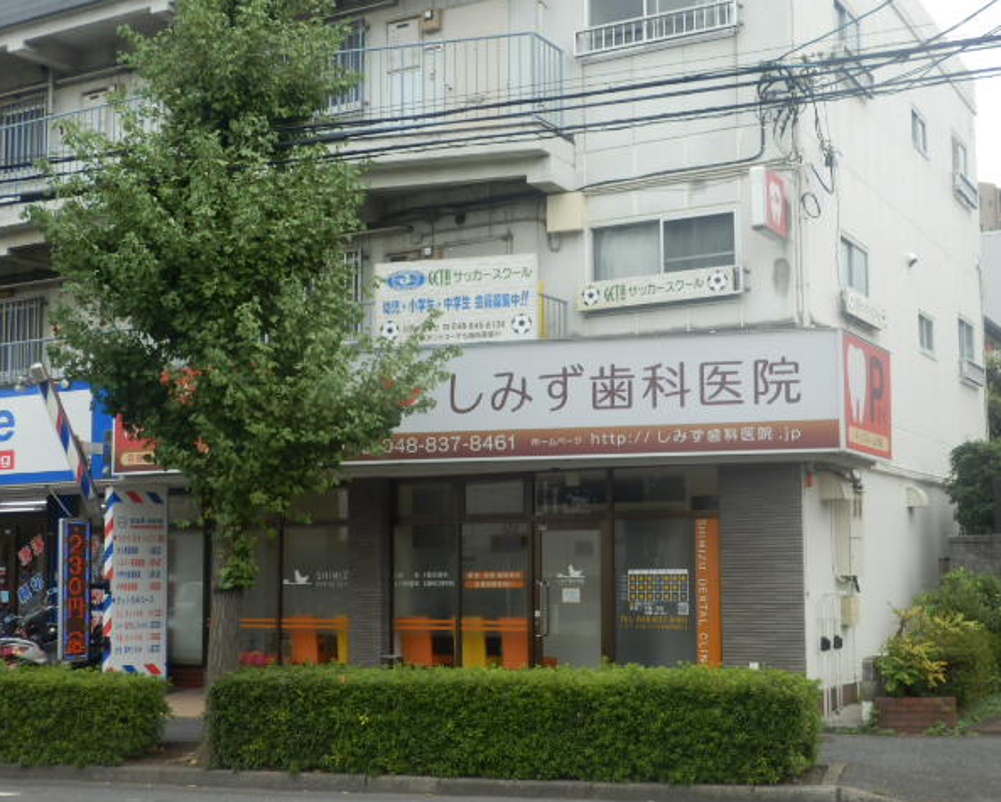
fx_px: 1778
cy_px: 402
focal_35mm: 60
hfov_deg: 31.4
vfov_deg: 25.4
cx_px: 533
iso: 80
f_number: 4.5
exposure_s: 1/200
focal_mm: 10
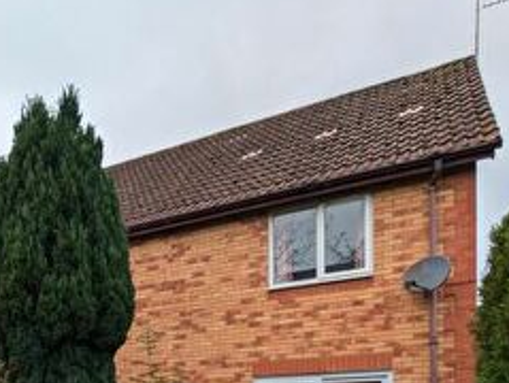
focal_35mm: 35
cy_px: 431
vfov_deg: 34.6
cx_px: 33
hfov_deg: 46.4
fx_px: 515
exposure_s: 1/873
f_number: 1.95
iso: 40
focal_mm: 2.23
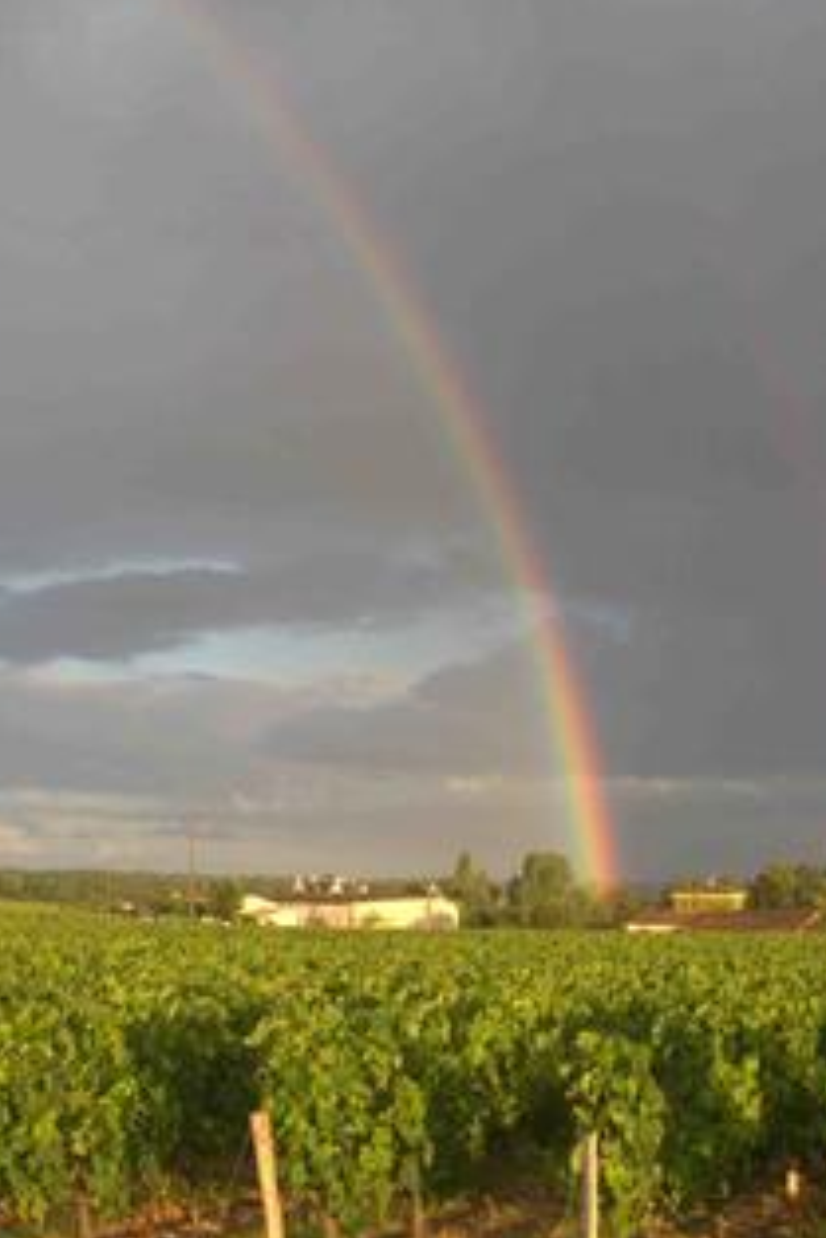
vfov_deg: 39.6
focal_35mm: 50
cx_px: 518
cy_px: 641
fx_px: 1719
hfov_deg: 26.9
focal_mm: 18
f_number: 7.1
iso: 100
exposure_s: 1/125
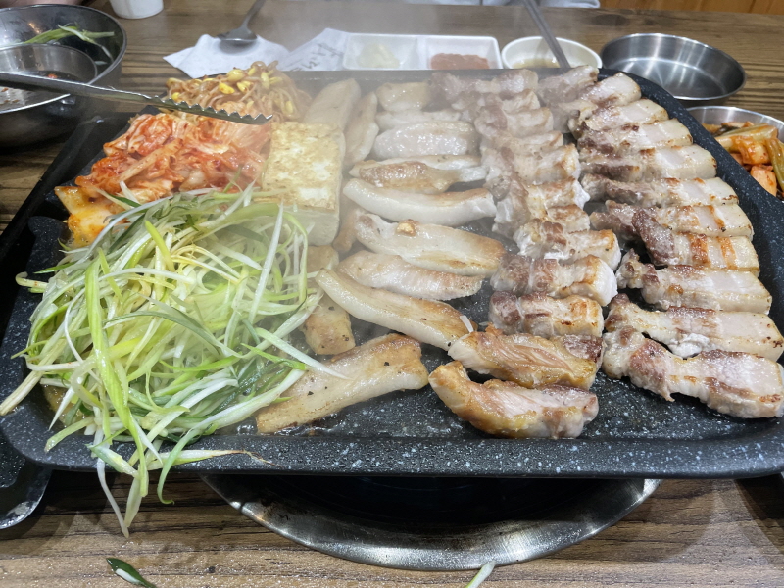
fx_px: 589
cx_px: 392
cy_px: 294
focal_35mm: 26
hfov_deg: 67.3
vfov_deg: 53.1
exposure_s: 1/60
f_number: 1.6
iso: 250
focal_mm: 4.2
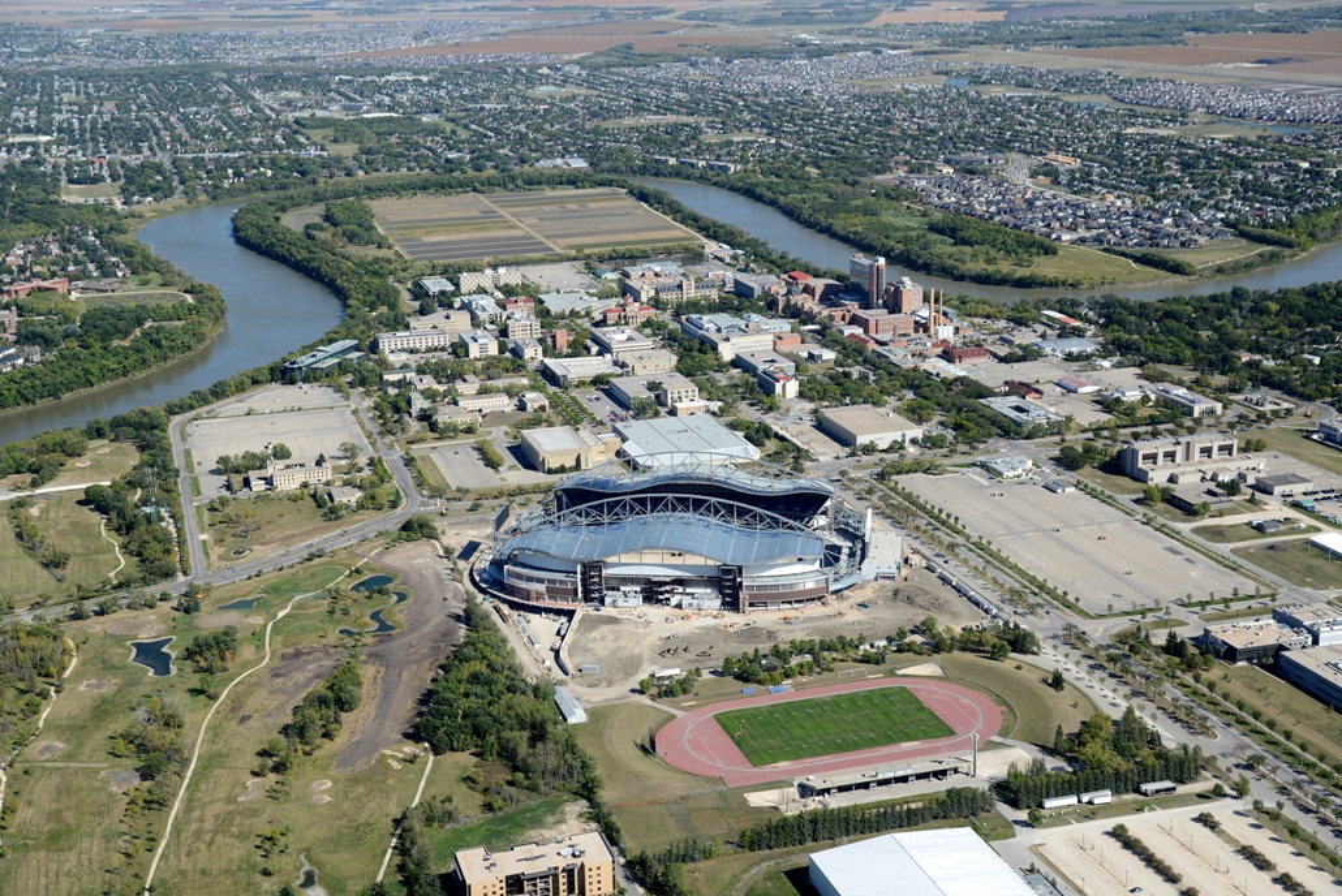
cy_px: 448
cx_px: 671
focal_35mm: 48
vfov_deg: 28.1
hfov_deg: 41.1
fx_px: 1790
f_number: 5.6
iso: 100
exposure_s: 1/500
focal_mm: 48
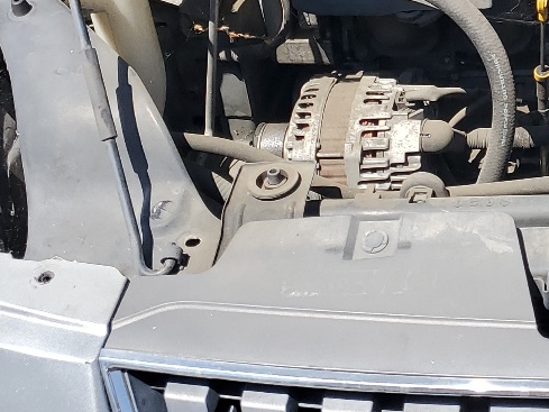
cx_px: 689
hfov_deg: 21.1
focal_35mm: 85
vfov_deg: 16.6
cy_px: -97
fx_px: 1348
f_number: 1.5
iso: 50
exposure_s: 1/1429
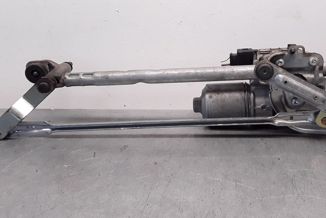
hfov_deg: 44.0
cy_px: 89
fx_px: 399
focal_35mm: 44
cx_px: 211
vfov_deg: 30.5
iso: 100
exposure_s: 1/132
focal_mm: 2.91
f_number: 1.9
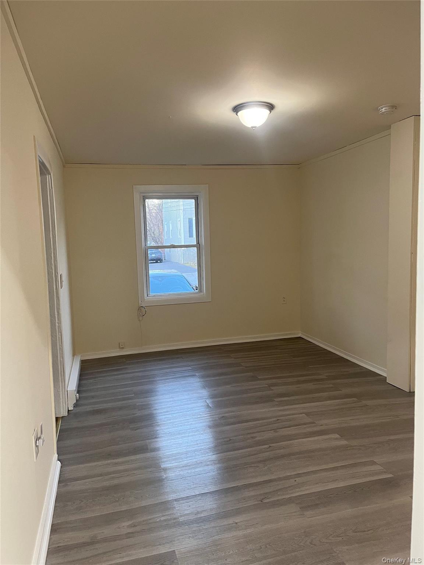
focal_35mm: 26
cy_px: 282
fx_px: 425
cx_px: 212
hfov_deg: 53.1
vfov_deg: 67.3
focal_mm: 5.1
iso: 250
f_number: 1.6
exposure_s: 1/60
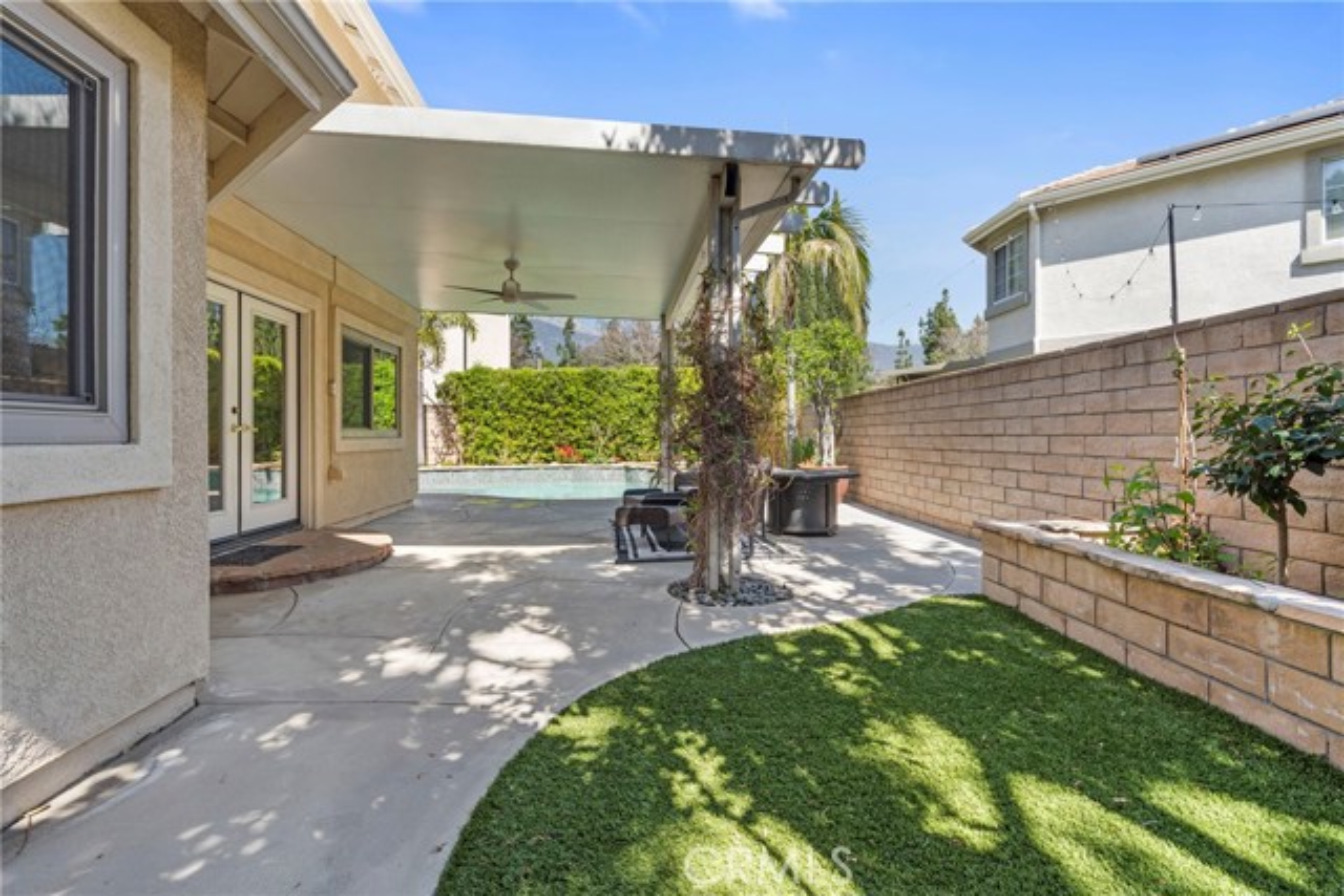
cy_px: 448
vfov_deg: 73.8
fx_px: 597
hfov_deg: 96.7
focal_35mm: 16
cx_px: 672
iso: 100
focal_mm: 16
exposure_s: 1/100
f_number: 8
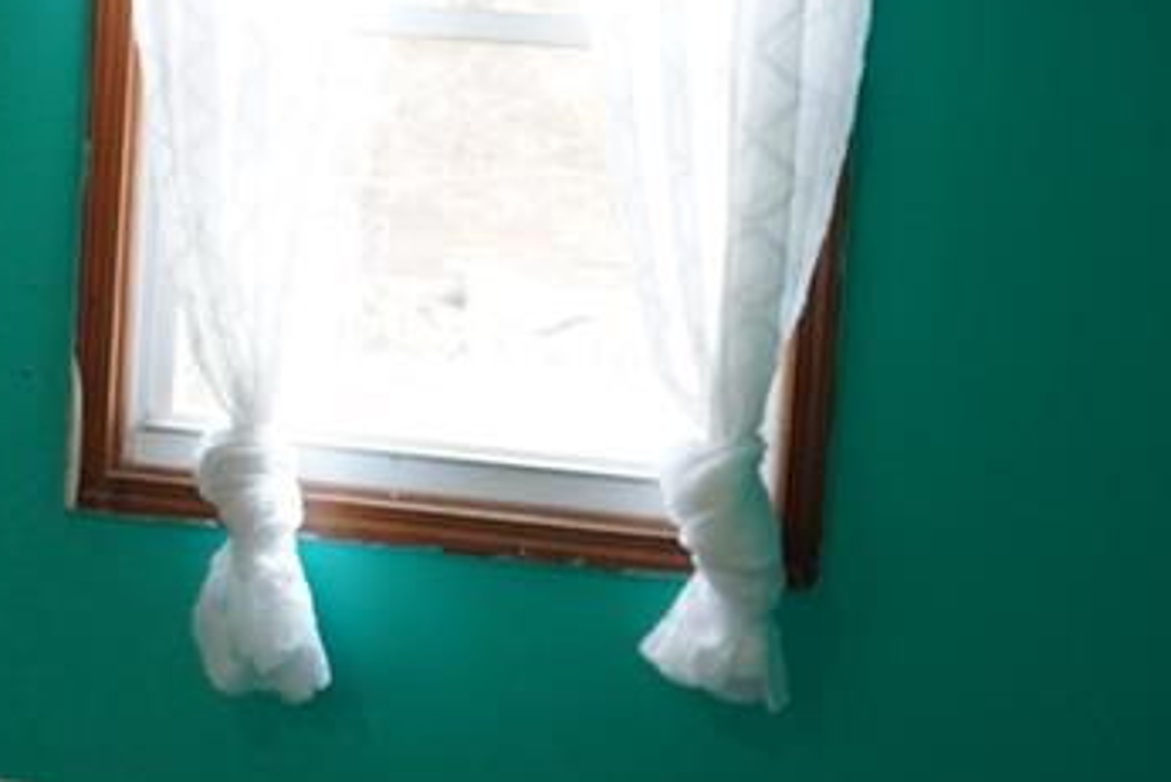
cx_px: 64
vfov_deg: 17.0
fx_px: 2603
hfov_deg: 24.4
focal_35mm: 80
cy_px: 249
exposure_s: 1/160
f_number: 4
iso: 1600
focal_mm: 18
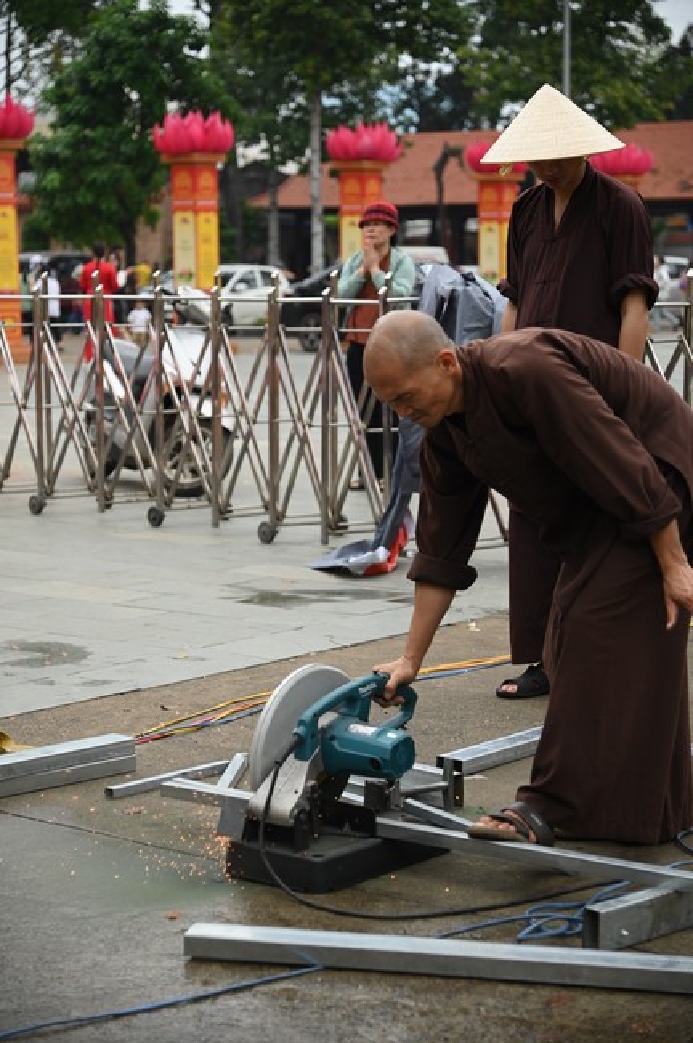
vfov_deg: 26.0
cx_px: 346
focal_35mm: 78
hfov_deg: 17.5
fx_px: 2257
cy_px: 522
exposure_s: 1/640
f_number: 4
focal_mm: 78
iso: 200
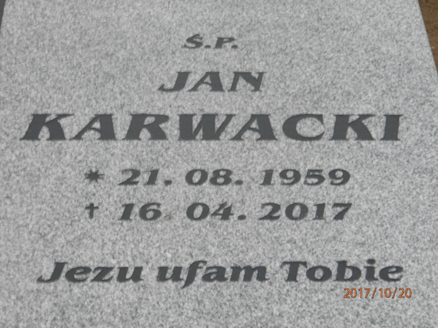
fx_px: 1341
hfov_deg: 18.5
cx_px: 219
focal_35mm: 106
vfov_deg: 14.0
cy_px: 164
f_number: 4.5
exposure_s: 1/15
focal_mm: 19
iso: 200
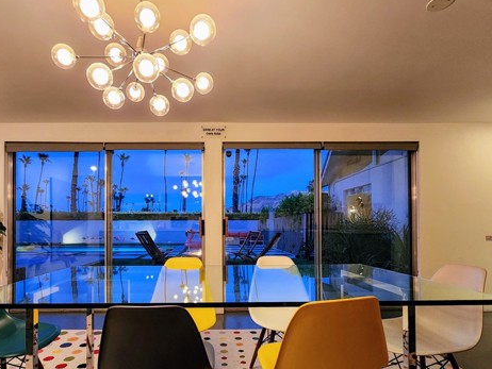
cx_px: 211
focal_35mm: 18
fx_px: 256
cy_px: 224
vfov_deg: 70.8
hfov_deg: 87.2
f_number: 2.2
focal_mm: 2.2
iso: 400
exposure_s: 1/40
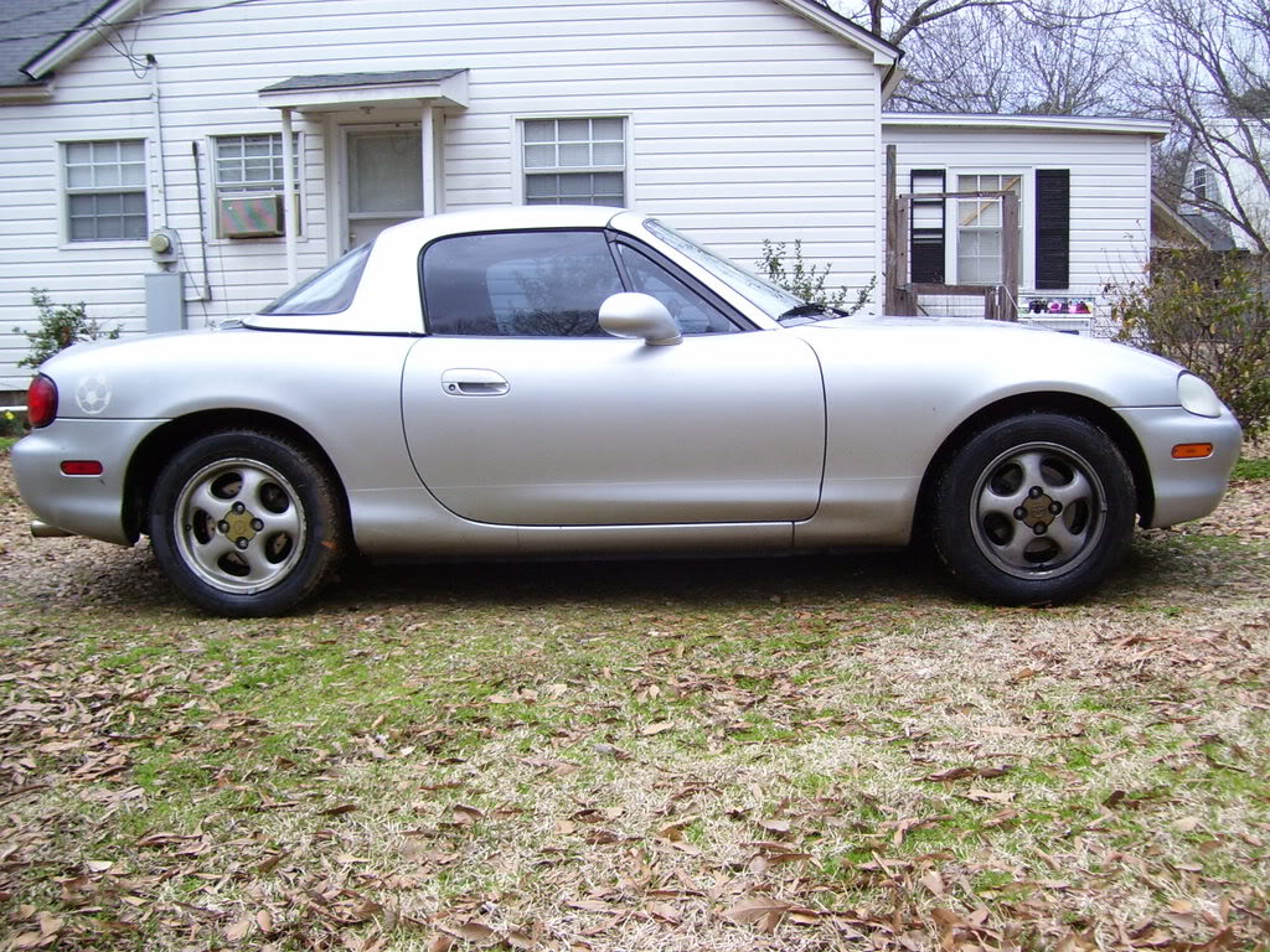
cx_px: 635
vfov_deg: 39.7
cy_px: 476
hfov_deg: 51.4
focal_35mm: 36
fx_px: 1321
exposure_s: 1/60
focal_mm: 6
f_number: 2.7
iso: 80
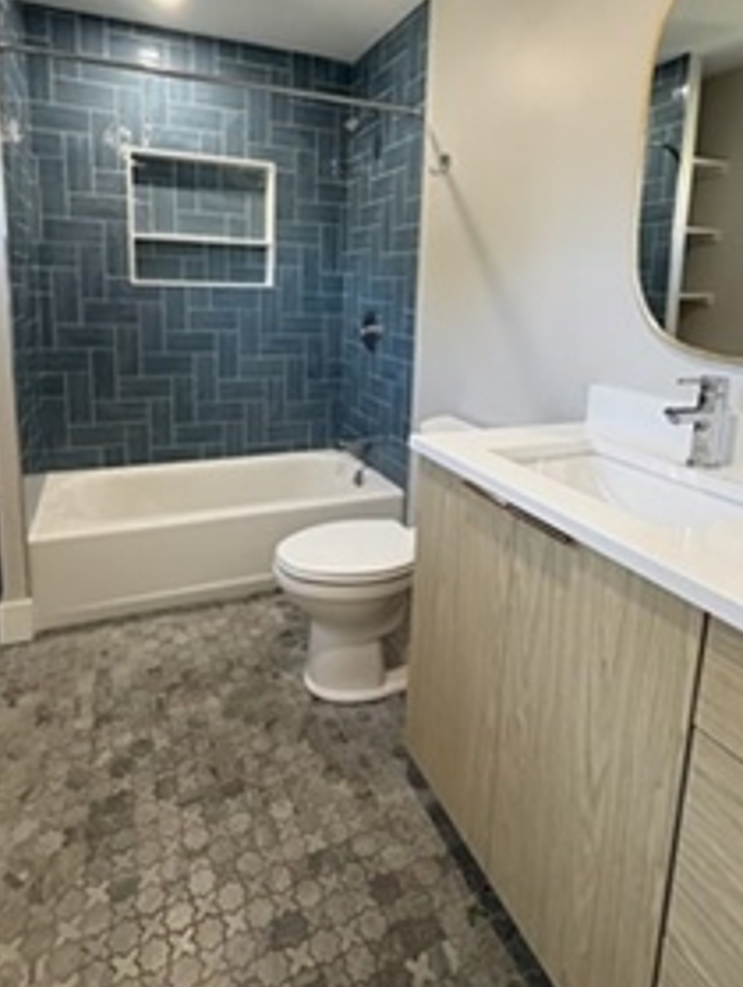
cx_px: 343
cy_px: 380
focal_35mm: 20
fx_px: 571
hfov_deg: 66.0
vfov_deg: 80.4
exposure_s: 1/60
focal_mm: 2.22
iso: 200
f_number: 2.2
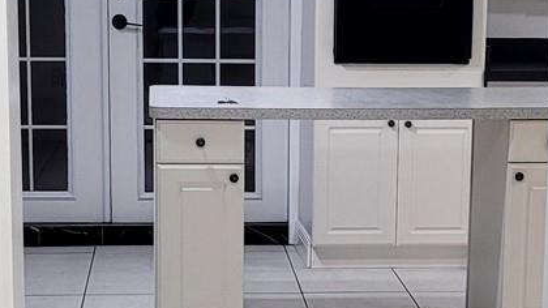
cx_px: 346
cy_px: 265
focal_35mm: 108
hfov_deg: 19.8
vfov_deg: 11.2
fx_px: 1569
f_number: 1.8
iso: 200
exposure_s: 1/60
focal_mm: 5.4
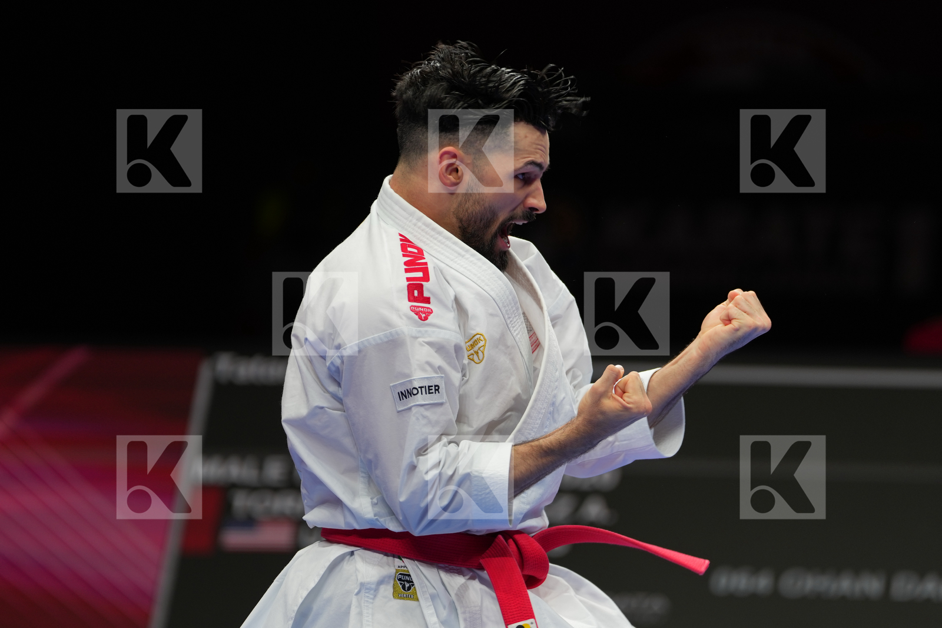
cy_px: 314
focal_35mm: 300
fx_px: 7848
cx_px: 471
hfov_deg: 6.9
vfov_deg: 4.6
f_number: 2.8
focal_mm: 200
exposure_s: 1/500
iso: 200
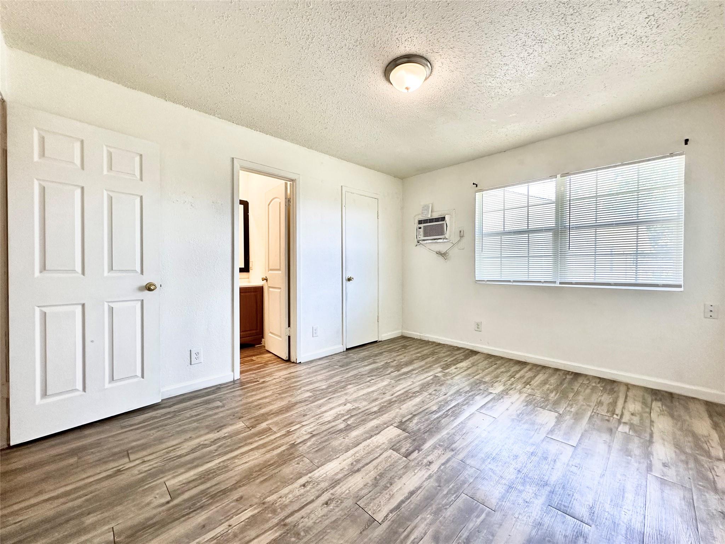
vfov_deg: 85.7
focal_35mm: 14
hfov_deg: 102.1
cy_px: 272
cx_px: 362
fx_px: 293
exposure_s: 1/120
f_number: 2.2
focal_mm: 2.22
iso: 200
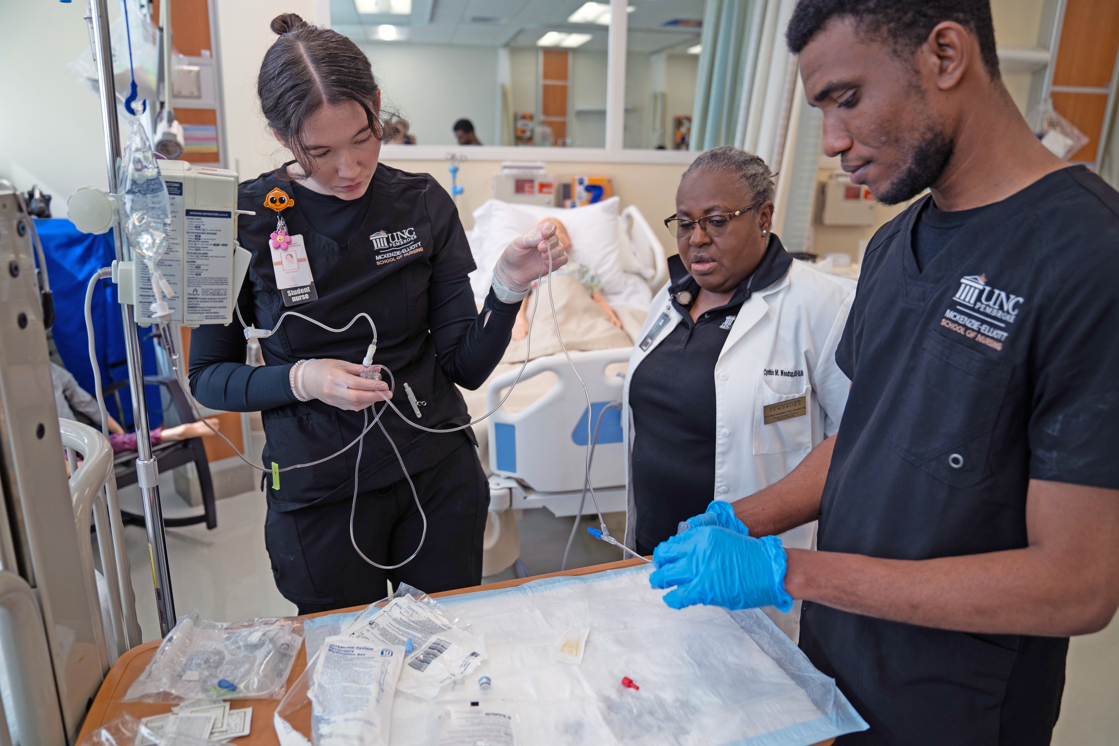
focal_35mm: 24
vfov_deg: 53.1
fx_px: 746
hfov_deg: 73.7
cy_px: 373
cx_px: 560
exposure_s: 1/80
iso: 100
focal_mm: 24
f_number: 2.8
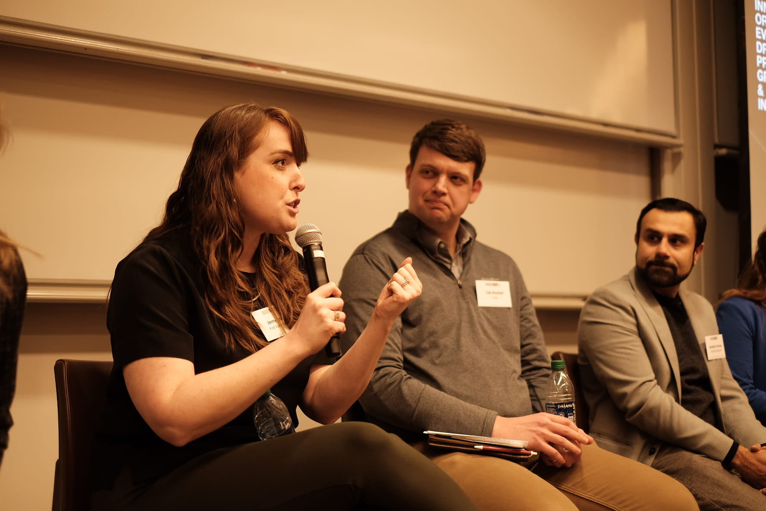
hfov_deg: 37.5
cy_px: 256
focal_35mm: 53
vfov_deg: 25.5
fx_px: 1128
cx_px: 383
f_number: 1.4
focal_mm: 35
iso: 400
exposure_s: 1/160
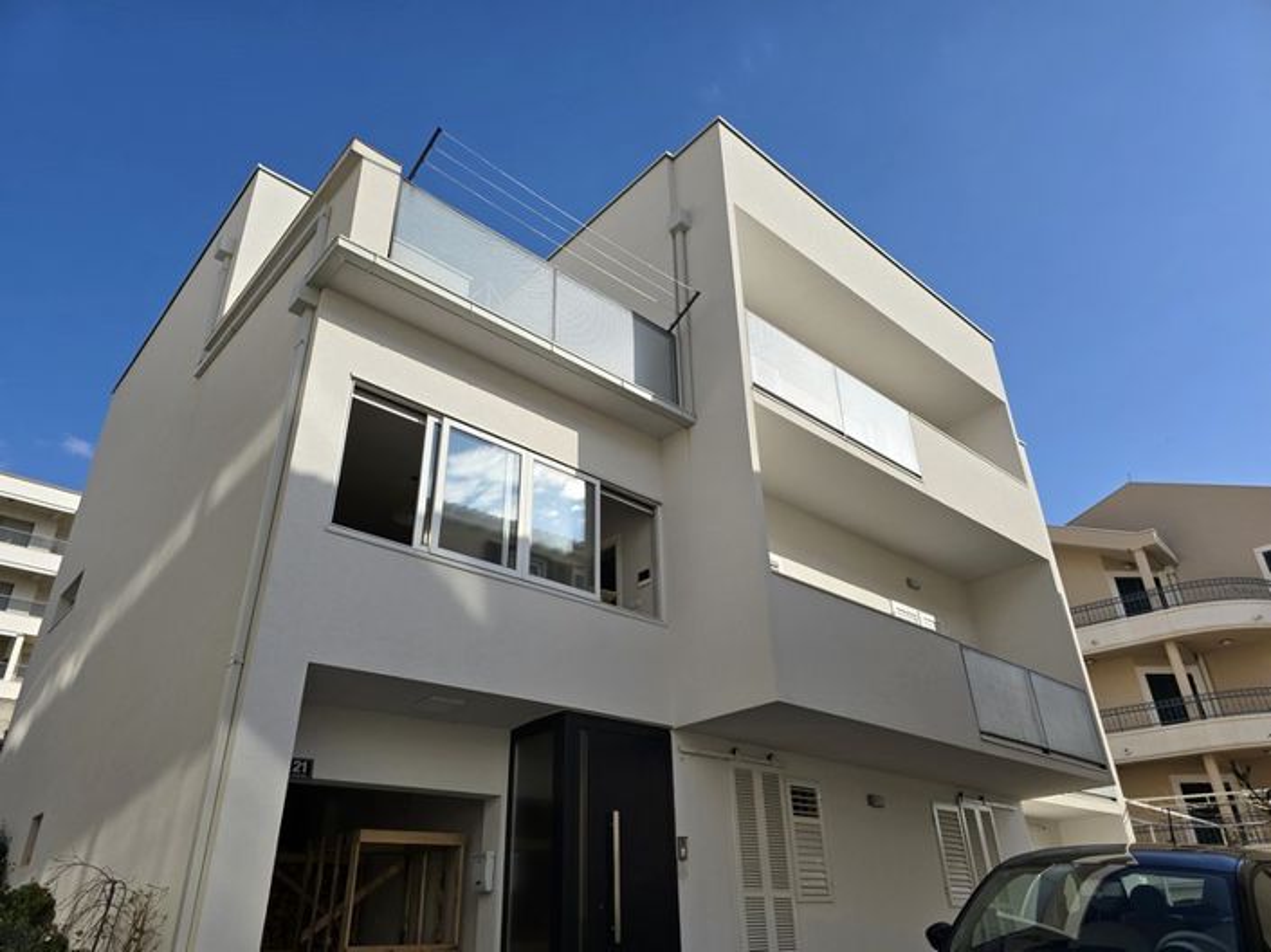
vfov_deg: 58.8
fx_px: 844
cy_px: 476
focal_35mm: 23
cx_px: 636
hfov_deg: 74.0
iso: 12
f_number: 1.7
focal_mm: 6.3
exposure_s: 1/929
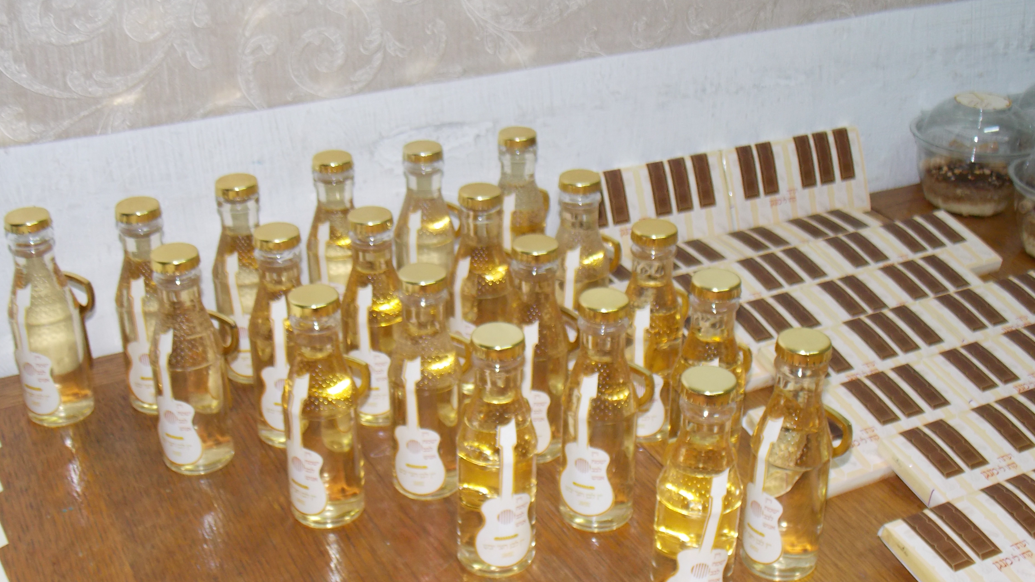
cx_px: 517
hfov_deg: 45.5
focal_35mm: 45
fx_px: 1235
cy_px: 352
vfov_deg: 26.5
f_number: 3.6
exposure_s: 1/30
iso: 200
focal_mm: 7.3
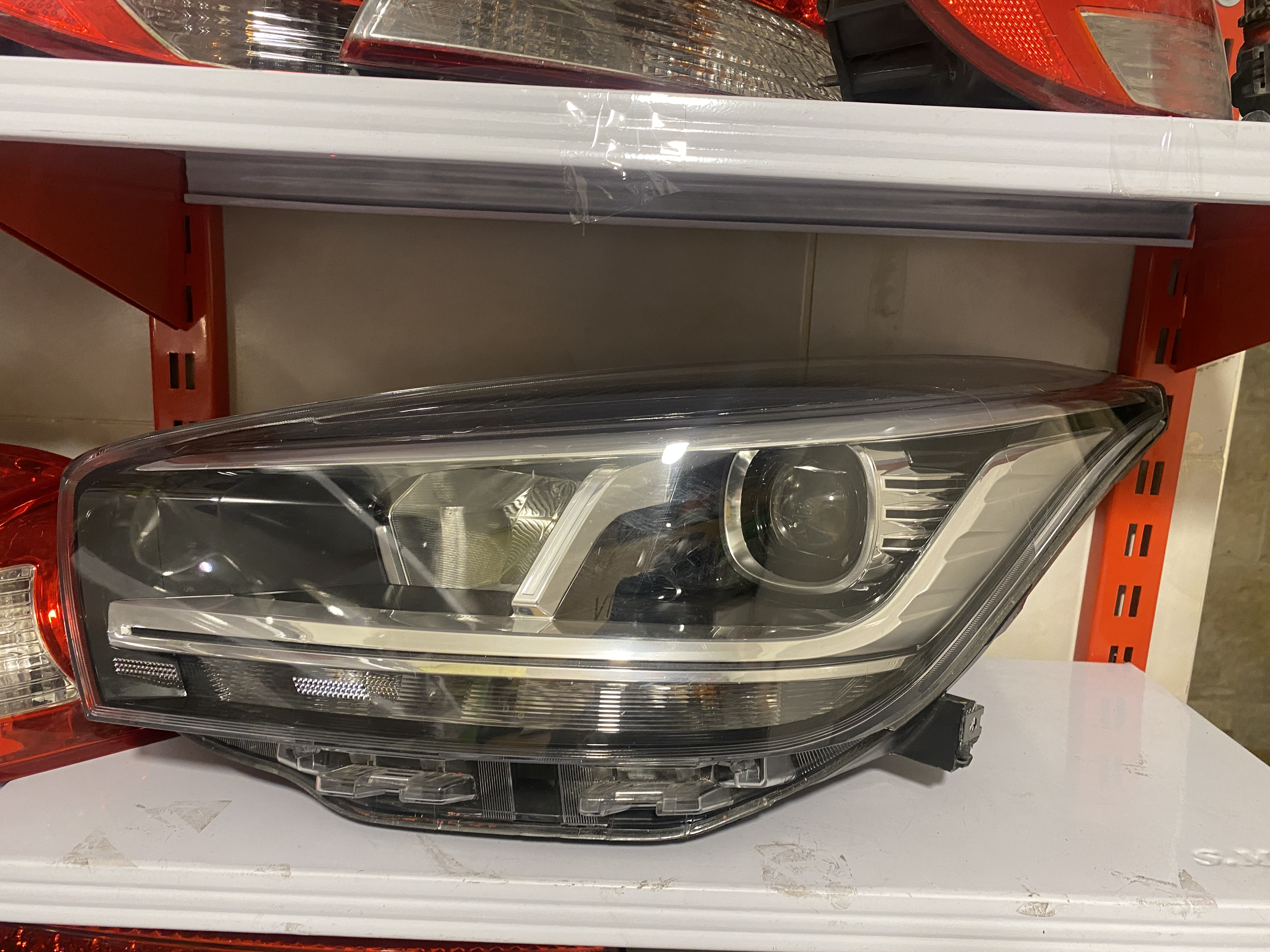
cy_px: 476
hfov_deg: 67.3
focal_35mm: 26
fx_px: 954
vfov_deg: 53.1
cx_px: 635
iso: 200
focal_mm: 4.25
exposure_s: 1/50
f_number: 1.8
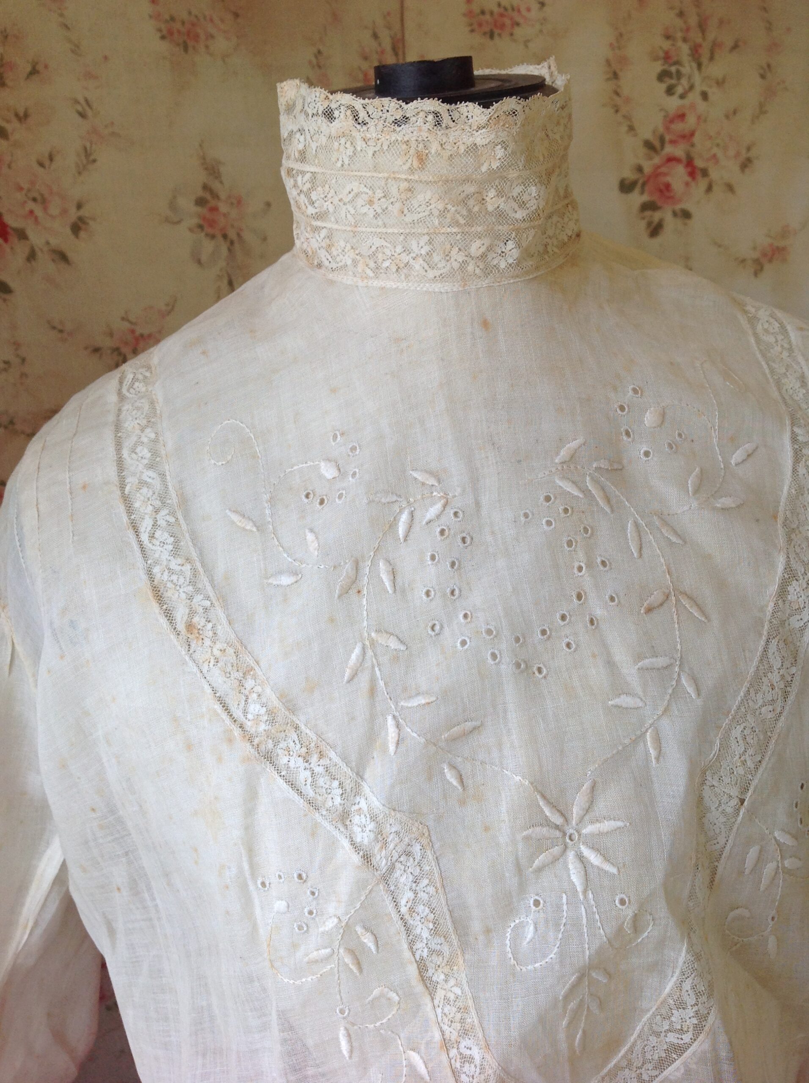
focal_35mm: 35
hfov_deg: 40.6
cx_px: 404
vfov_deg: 52.7
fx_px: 1094
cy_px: 542
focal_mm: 4.28
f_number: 2.4
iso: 64
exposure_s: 1/120
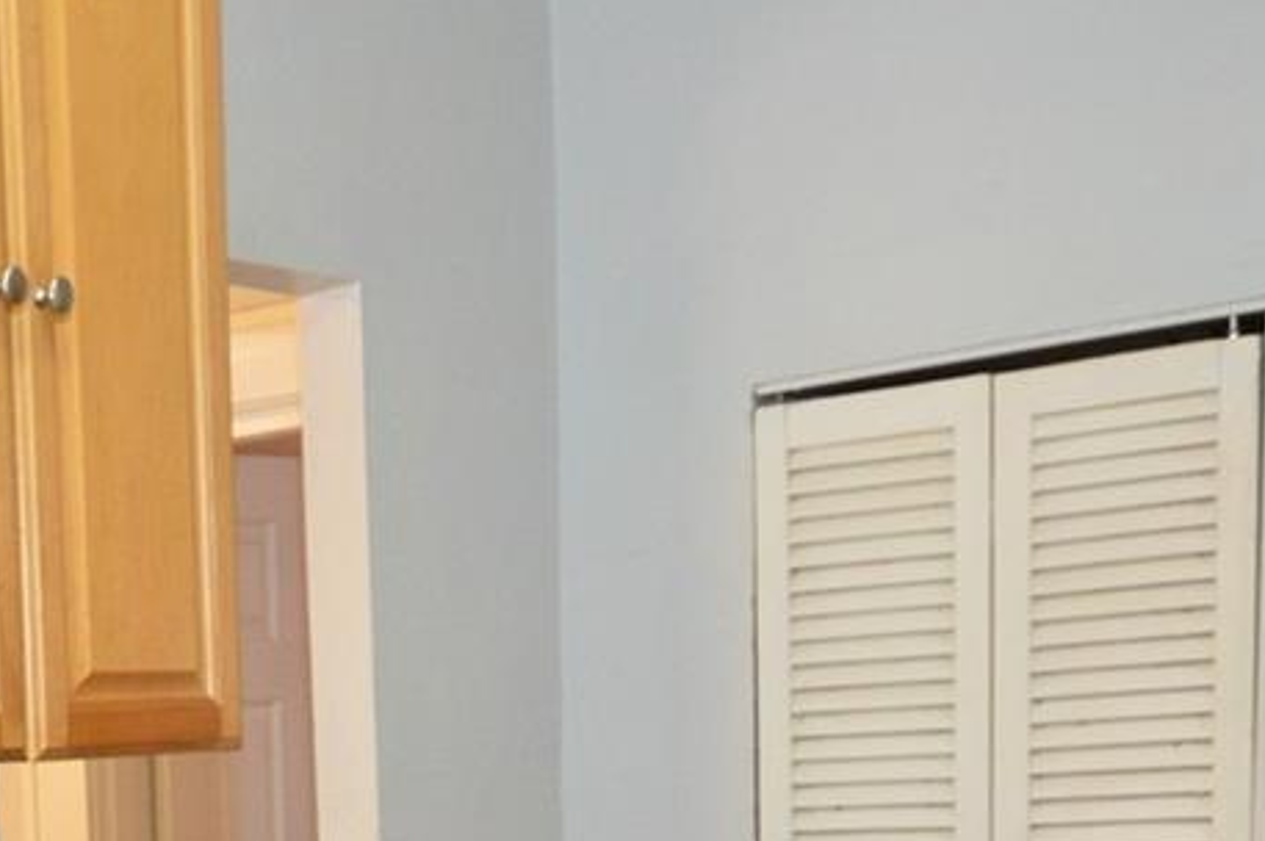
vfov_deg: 19.4
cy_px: 1174
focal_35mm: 63
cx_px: -36
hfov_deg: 29.5
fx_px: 2212
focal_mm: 12
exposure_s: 1/60
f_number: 4
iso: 1400
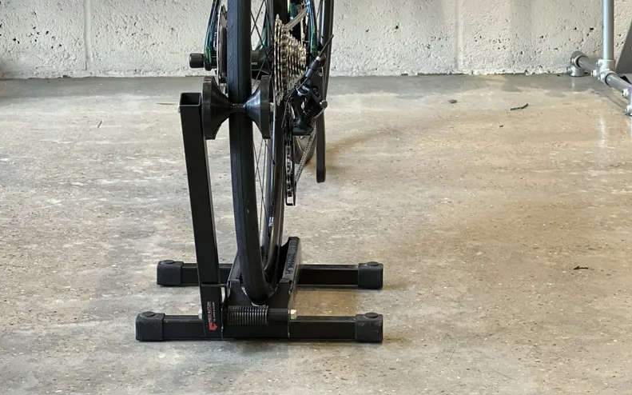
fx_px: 1894
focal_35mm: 110
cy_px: -9
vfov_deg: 11.8
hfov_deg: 18.9
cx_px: 313
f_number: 2.8
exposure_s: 1/33
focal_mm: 9
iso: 160
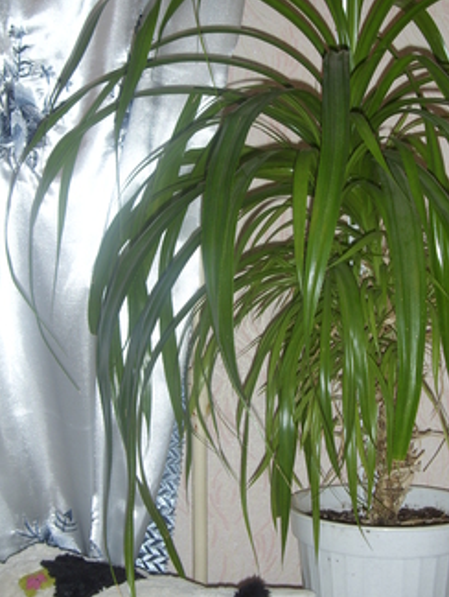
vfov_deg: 43.8
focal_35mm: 43
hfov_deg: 33.7
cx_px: 232
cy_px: 308
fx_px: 742
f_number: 3.5
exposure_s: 1/30
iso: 50
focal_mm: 6.3
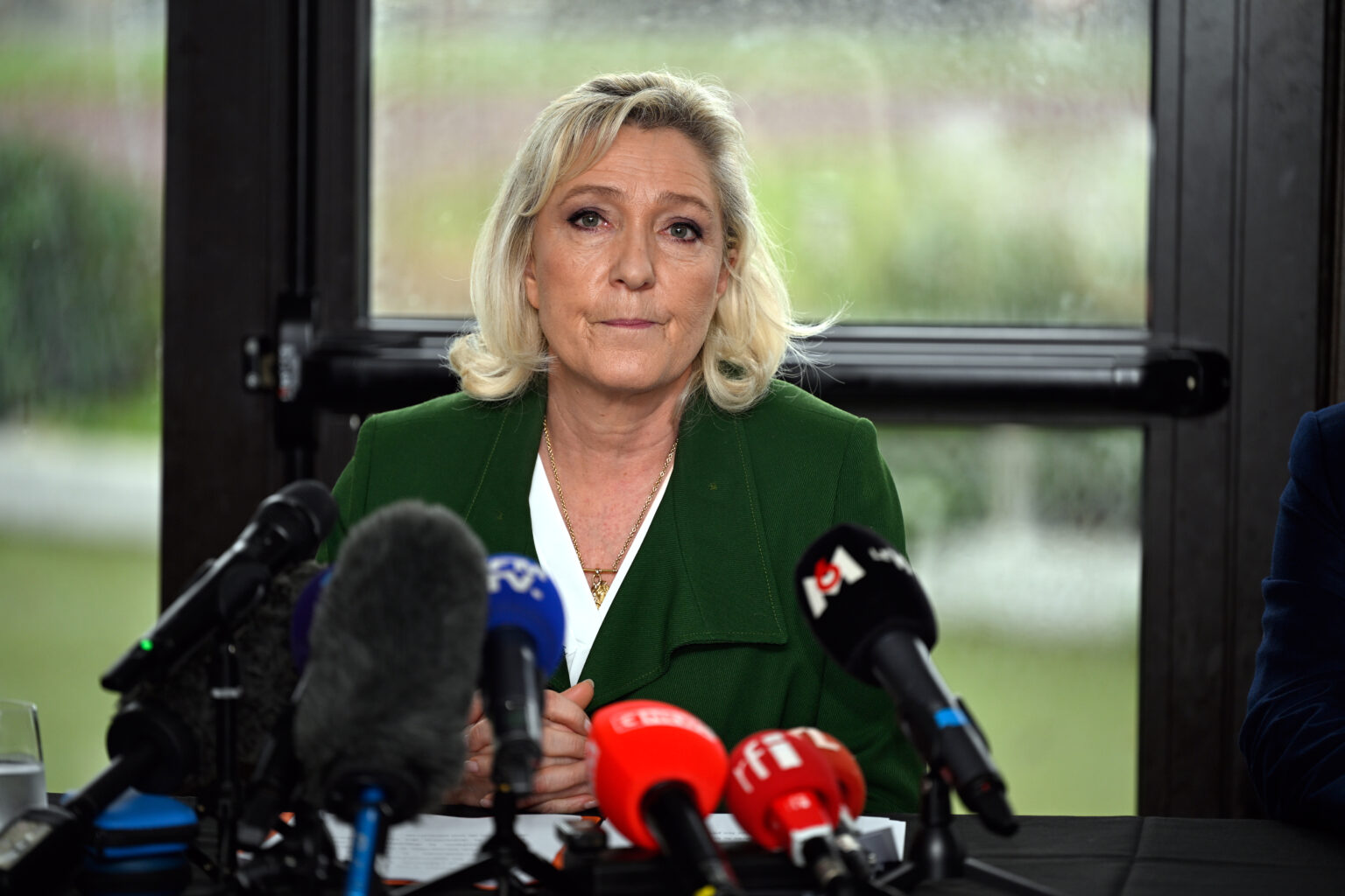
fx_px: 7472
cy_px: 448
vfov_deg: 6.9
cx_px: 672
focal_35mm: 200
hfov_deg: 10.3
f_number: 2.8
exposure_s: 1/200
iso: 200
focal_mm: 200
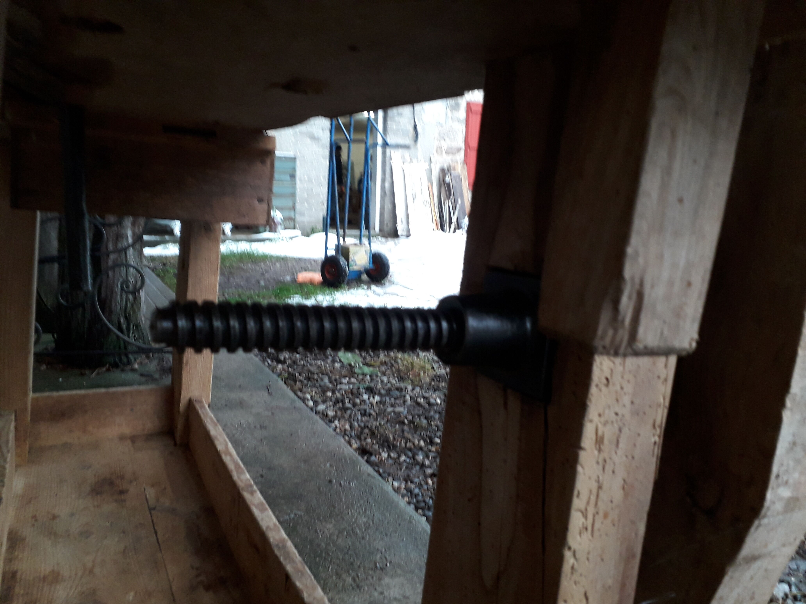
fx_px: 629
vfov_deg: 51.4
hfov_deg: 65.3
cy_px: 302
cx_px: 403
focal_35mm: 27
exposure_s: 1/50
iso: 100
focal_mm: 3.6
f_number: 1.9
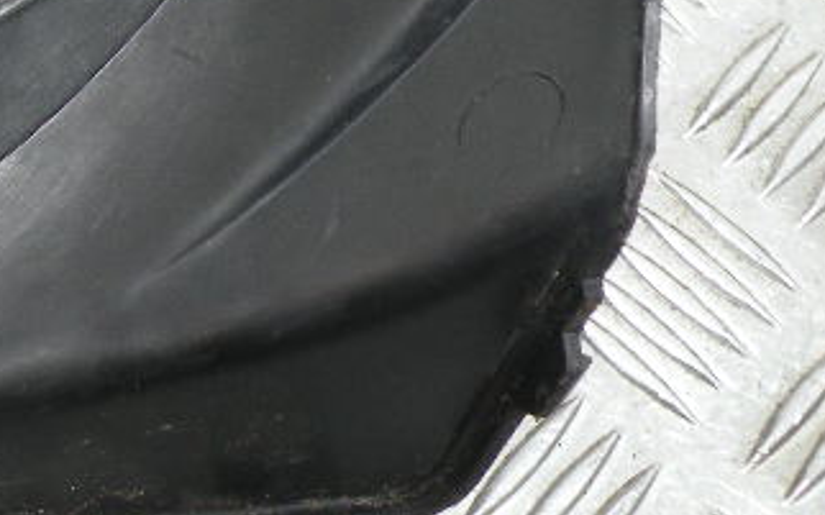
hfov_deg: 20.4
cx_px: -305
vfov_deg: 13.6
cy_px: -223
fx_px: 2045
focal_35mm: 91
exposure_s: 1/60
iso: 112
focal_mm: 4.7
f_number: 2.8
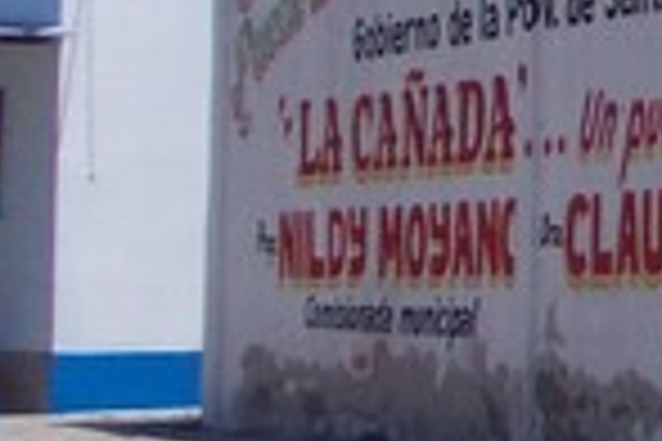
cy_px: 76
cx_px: 1567
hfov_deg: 11.3
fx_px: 2795
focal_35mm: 152
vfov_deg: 9.0
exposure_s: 1/800
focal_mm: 4
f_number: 5.4
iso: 80
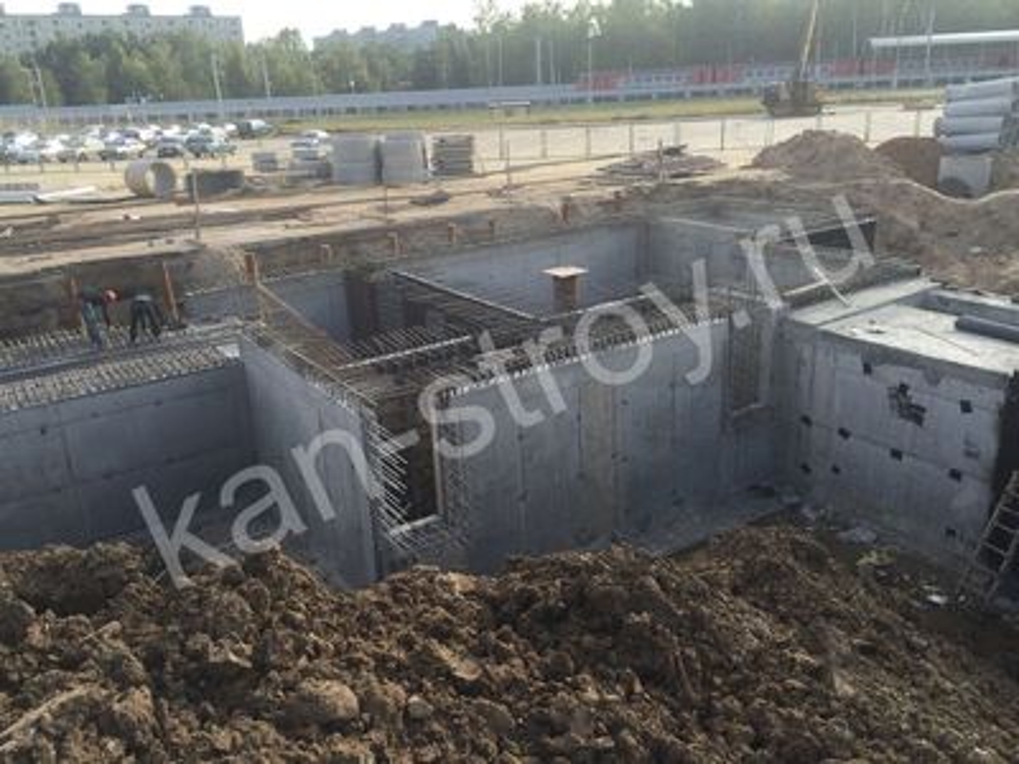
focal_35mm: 29
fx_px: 854
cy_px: 382
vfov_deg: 48.2
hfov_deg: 61.7
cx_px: 510
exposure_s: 1/534
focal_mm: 4.15
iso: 32
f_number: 2.2
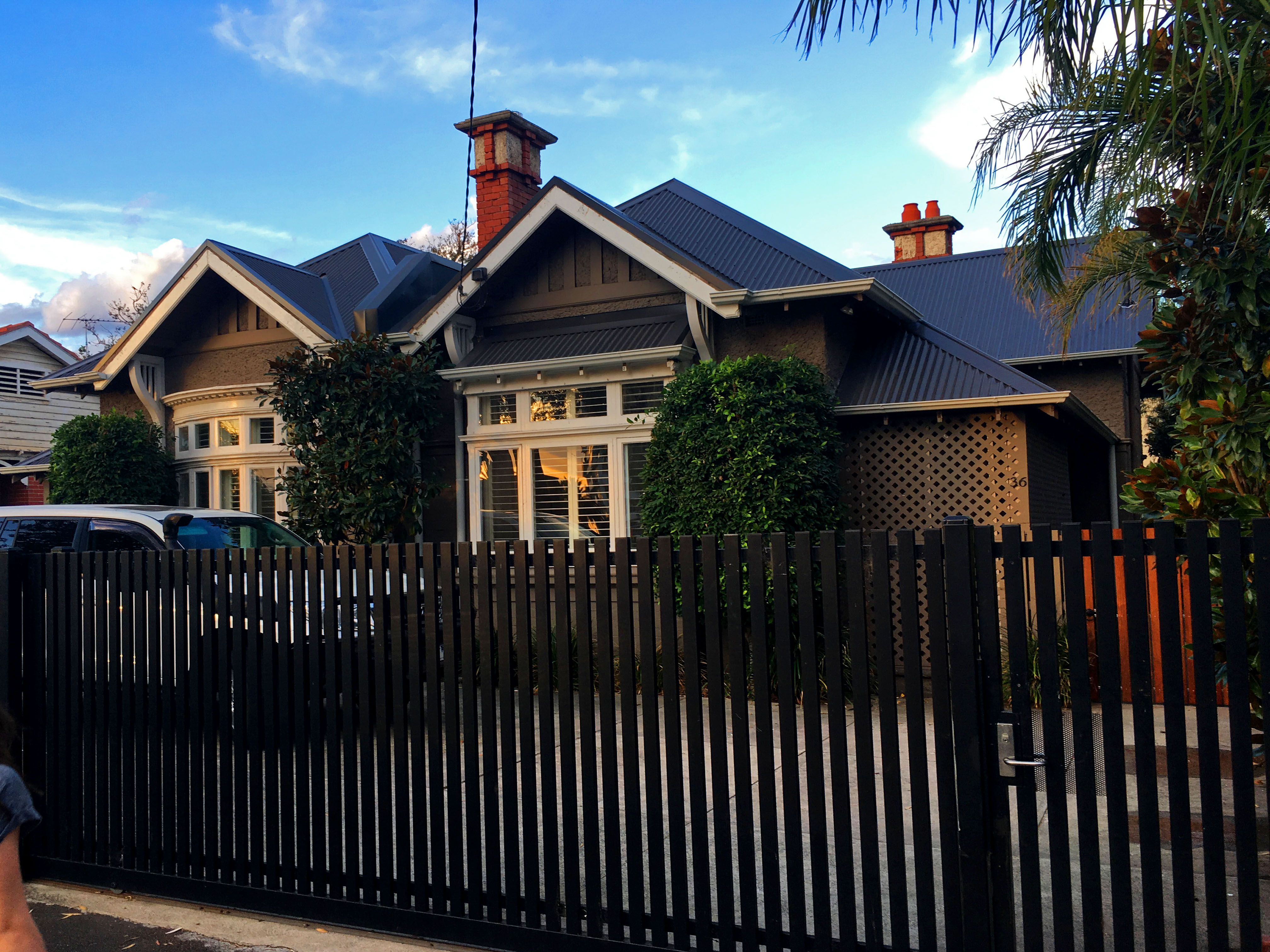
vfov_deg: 48.2
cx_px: 635
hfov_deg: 61.7
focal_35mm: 29
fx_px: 1064
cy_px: 476
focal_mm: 4.15
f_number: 2.2
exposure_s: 1/100
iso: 25
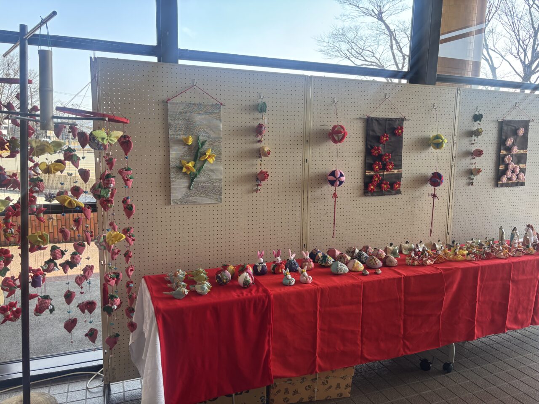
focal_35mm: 26
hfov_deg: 67.3
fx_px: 405
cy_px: 202
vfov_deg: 53.1
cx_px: 270
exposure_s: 1/204
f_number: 1.6
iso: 50
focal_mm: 5.96
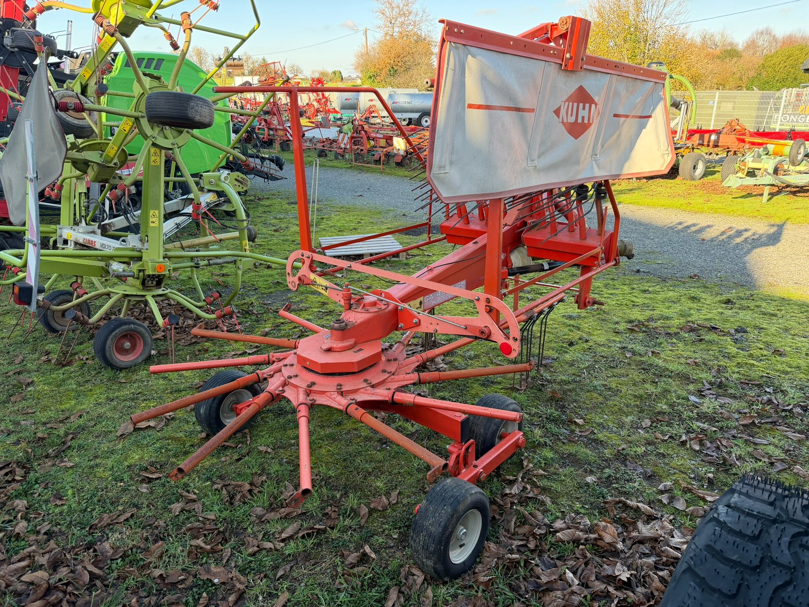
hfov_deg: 71.6
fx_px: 561
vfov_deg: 56.8
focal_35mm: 24
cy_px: 304
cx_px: 404
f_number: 1.78
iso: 100
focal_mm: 6.76
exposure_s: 1/547
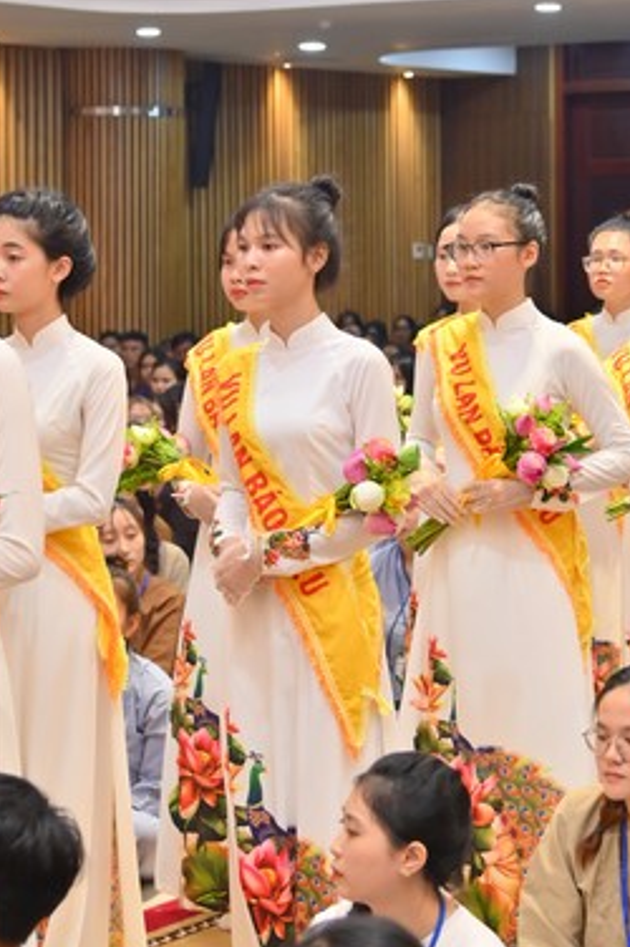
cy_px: 244
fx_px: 2367
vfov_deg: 22.4
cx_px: 331
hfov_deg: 15.2
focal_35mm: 90
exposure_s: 1/100
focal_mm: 52
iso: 1250
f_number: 4.5
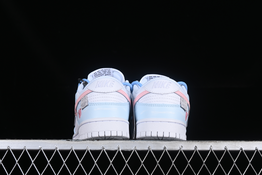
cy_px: 88
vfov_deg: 18.2
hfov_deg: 27.0
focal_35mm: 75
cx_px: 131
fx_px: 546
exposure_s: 1/80
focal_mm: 50
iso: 160
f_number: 8
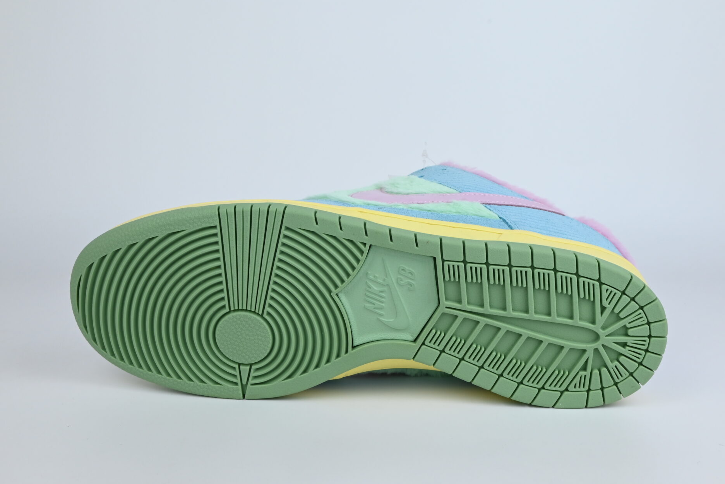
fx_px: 826
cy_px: 212
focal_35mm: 41
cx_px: 366
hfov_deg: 47.4
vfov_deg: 32.6
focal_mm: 30
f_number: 18
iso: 500
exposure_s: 1/125
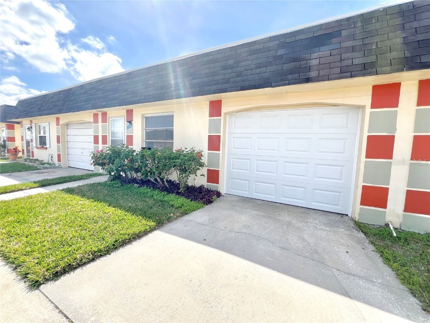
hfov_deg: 106.2
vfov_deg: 89.9
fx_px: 161
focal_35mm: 13
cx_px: 215
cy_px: 162
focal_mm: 1.57
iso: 32
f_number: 1.8
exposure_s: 1/968
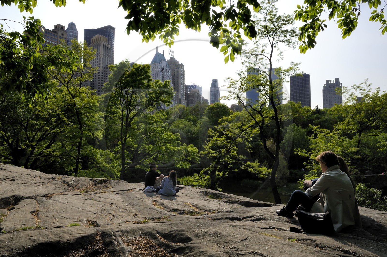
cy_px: 128
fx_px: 258
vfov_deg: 53.1
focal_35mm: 24
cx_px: 194
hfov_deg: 73.8
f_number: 18
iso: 400
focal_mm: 24
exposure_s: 1/250
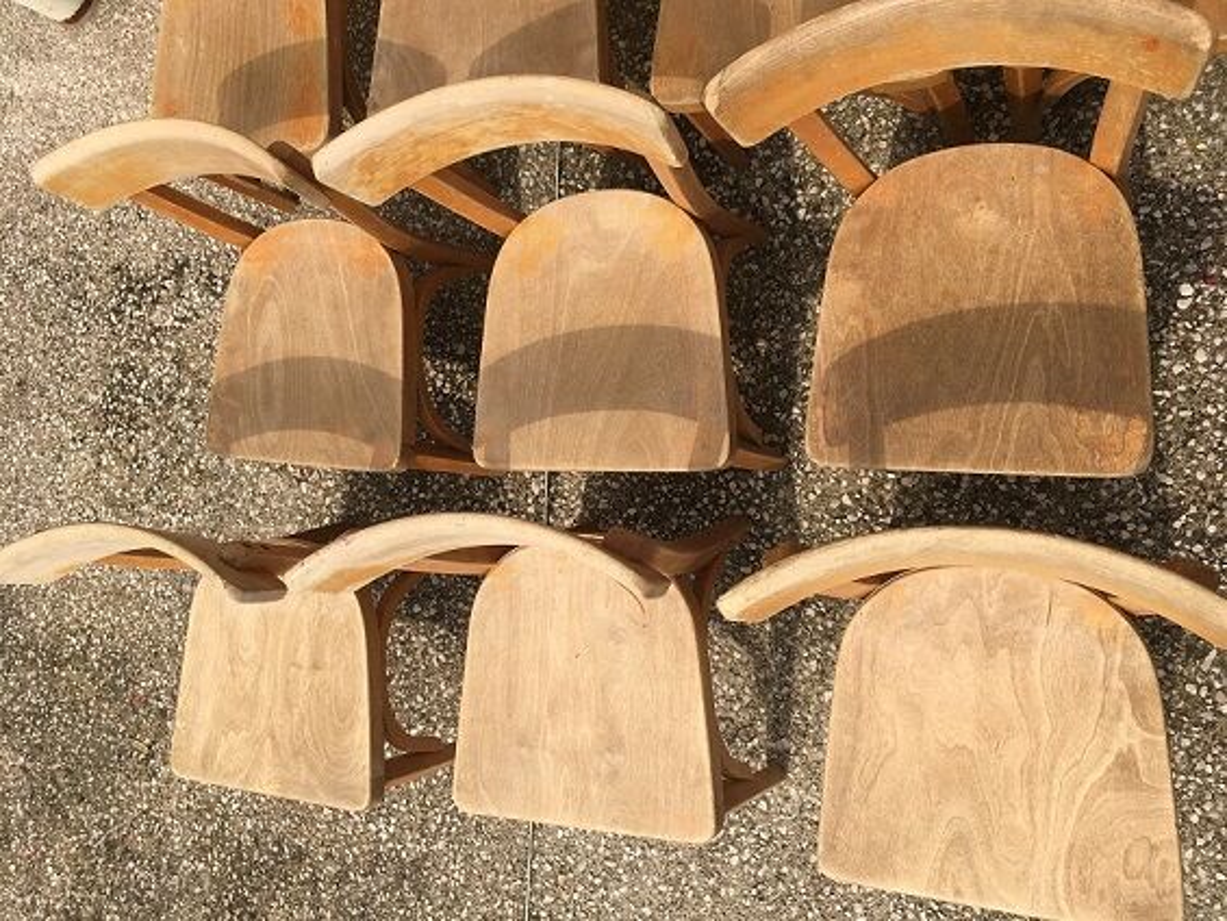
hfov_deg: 61.6
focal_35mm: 29
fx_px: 1028
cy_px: 460
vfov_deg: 48.2
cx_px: 614
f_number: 2.2
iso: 25
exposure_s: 1/1637
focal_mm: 4.15
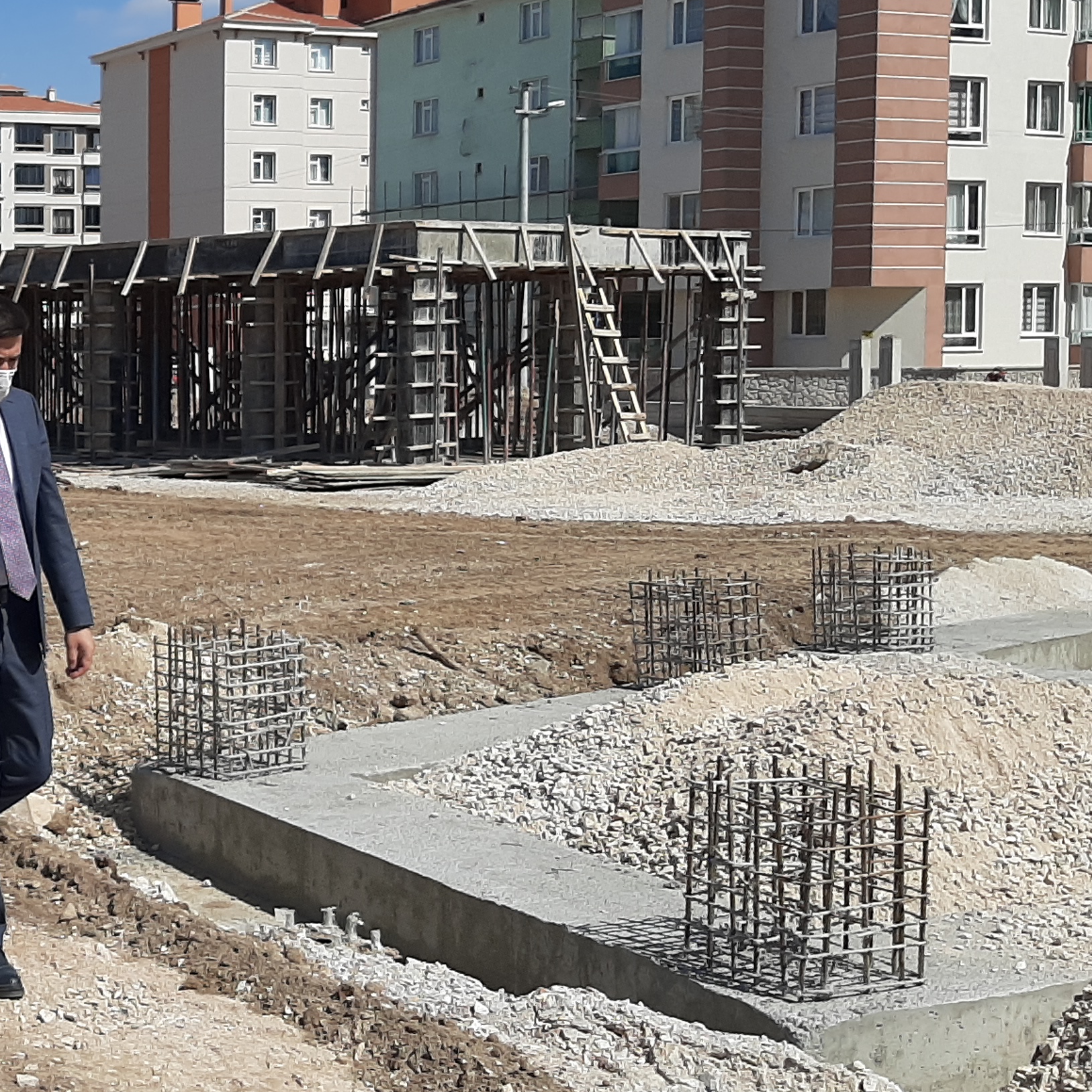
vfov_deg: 30.0
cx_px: -151
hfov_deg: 27.2
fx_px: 2034
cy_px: 502
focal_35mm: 57
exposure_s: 1/4878
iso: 40
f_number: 1.7
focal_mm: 3.93
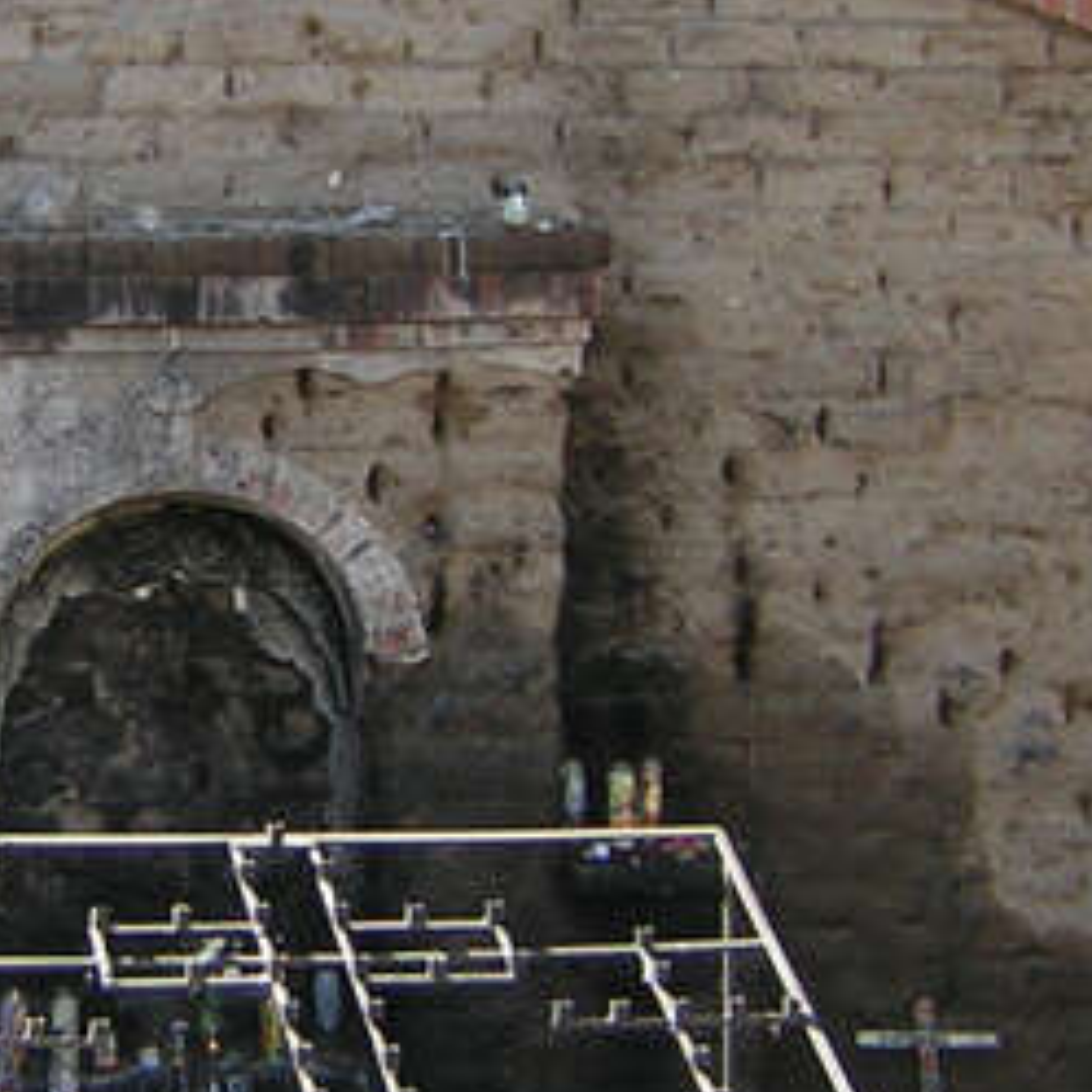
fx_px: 3498
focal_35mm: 98
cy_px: 557
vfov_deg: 17.7
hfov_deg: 17.7
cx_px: 294
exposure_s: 1/230
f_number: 2.6
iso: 50
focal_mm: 4.7
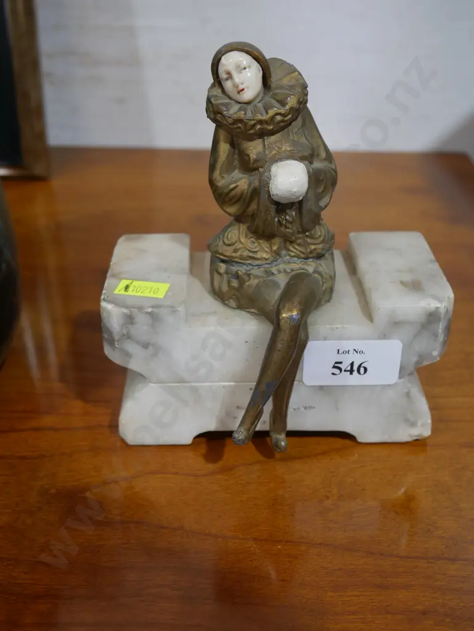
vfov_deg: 46.8
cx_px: 237
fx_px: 730
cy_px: 316
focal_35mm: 40
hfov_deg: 36.0
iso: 400
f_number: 4.5
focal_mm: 20
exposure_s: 1/60
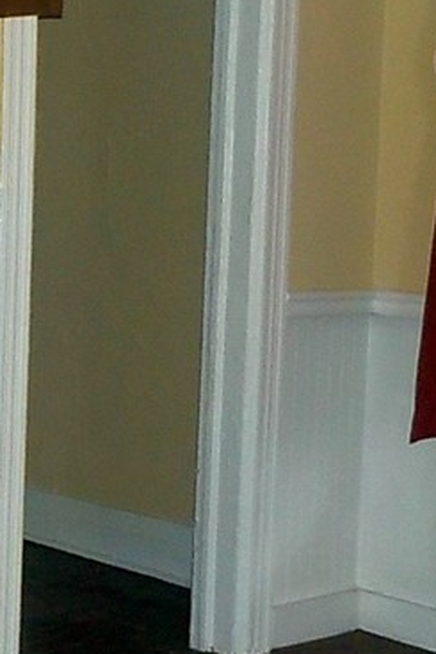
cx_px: -340
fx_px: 1579
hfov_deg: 14.0
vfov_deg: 23.3
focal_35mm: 87
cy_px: 253
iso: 220
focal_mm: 4.1
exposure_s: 1/30
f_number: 3.3
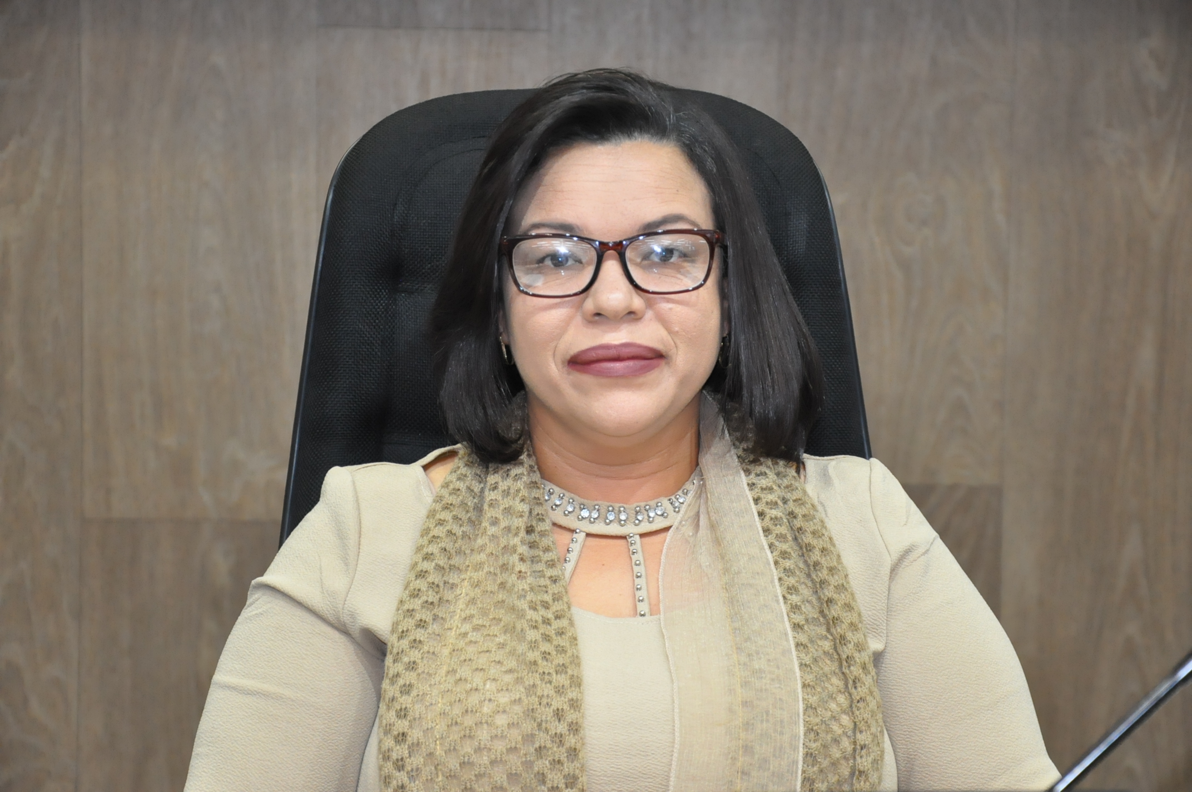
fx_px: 3472
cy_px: 396
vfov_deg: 13.0
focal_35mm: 105
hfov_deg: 19.5
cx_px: 596
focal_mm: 70
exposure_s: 1/60
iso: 2000
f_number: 5.3
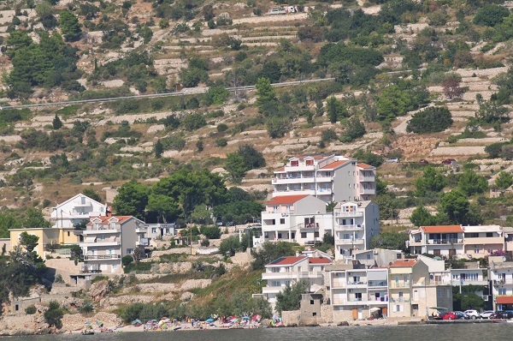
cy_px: 170
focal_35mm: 315
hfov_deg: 6.6
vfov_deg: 4.3
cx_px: 256
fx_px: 4482
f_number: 8
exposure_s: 1/500
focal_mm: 210
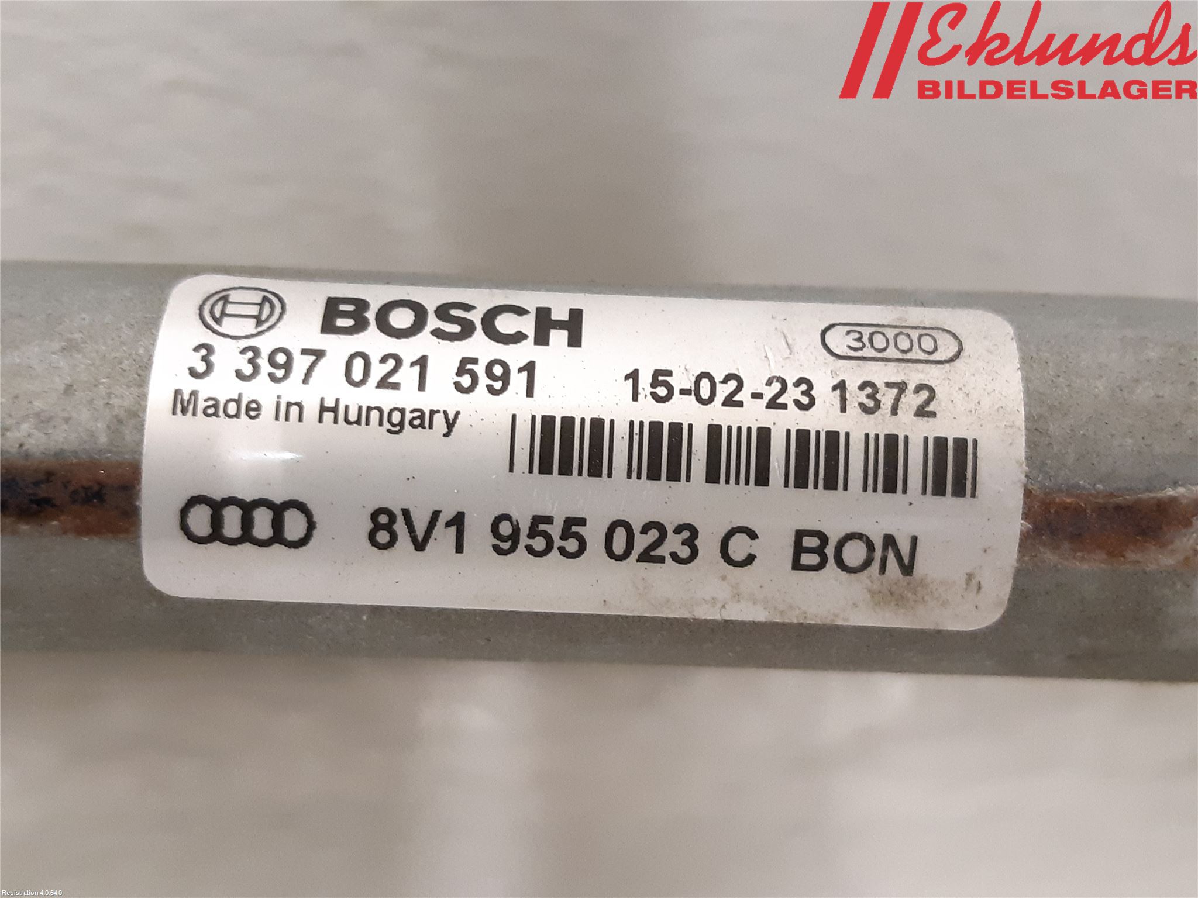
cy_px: 449
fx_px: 900
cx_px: 599
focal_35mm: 26
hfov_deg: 67.3
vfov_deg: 53.1
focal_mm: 3.93
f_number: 1.7
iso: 320
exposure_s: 1/25
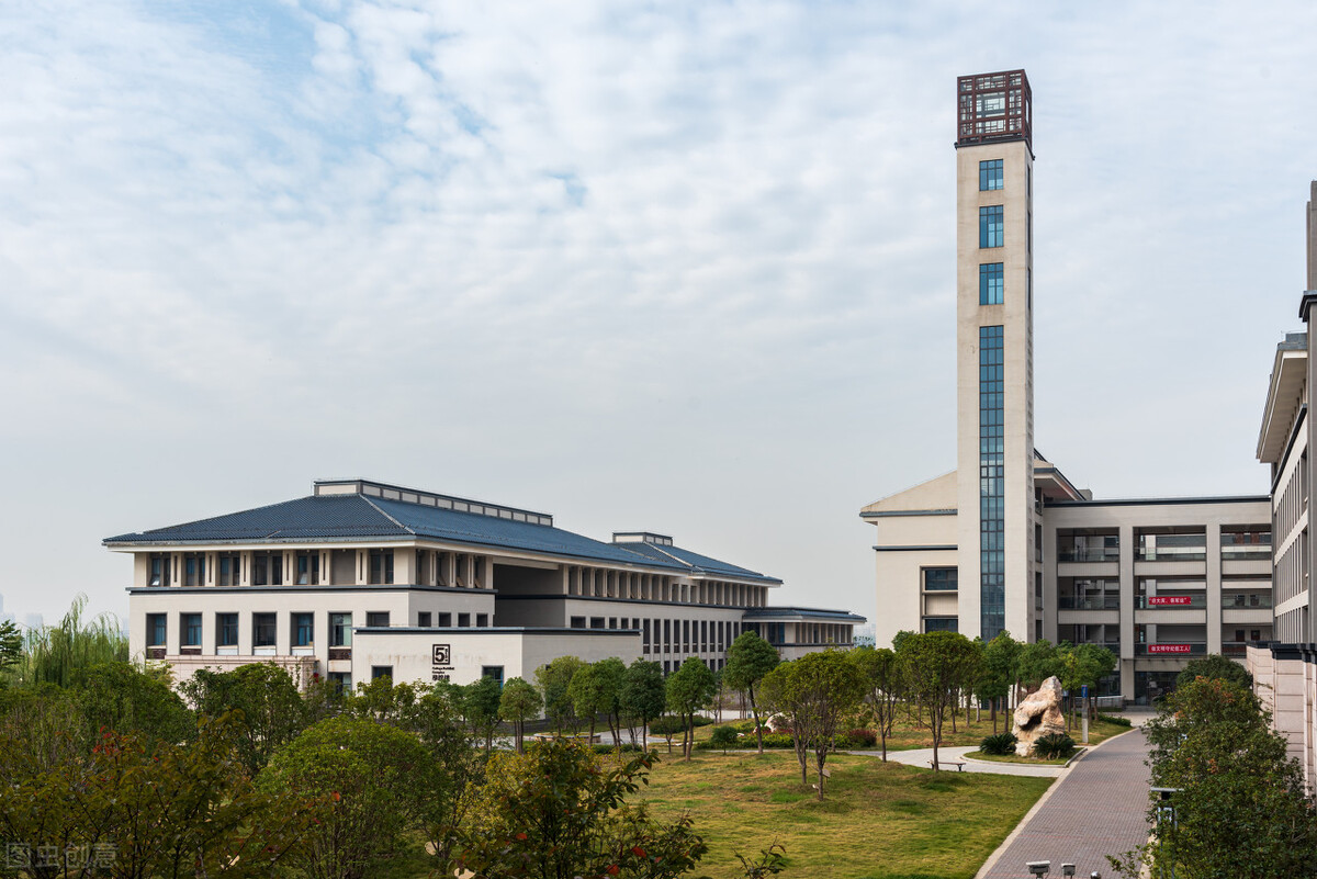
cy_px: 440
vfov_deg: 35.1
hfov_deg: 50.7
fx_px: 1391
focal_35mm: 38
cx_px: 658
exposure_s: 1/400
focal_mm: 38
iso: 200
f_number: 8
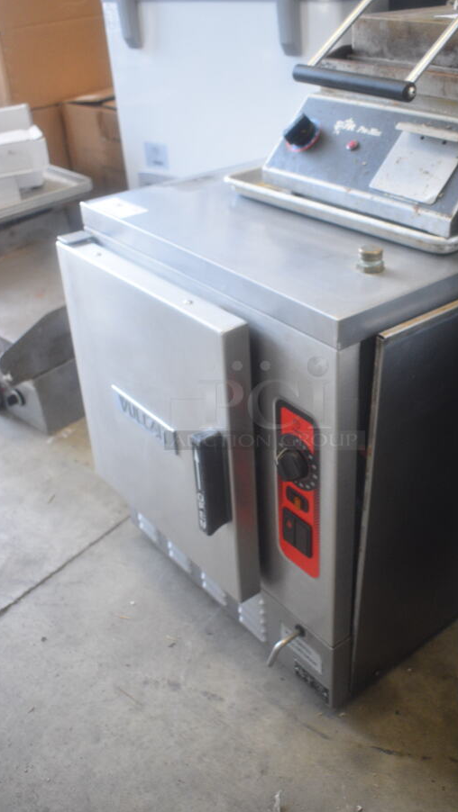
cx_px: 265
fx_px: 755
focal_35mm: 35
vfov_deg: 56.6
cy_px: 403
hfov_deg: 33.7
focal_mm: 22
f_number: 3.8
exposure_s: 1/125
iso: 1400
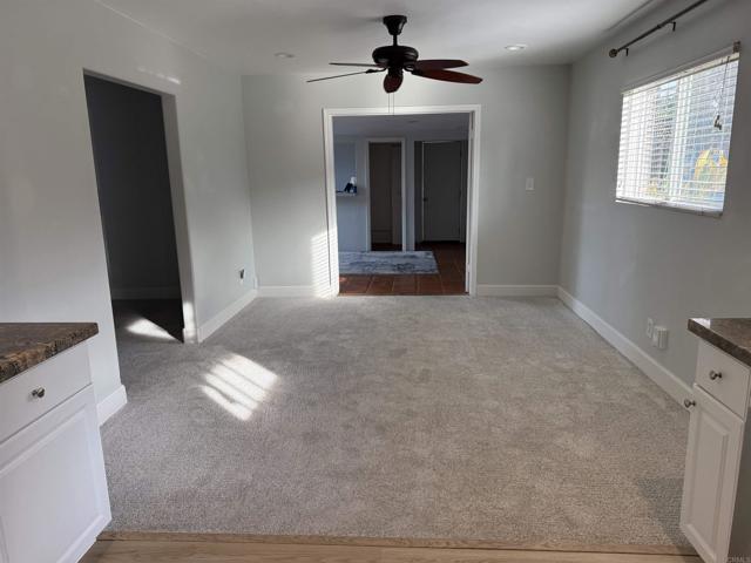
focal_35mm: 24
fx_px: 521
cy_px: 282
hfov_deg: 71.6
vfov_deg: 56.8
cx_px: 376
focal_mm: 6.76
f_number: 1.78
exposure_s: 1/220
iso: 200
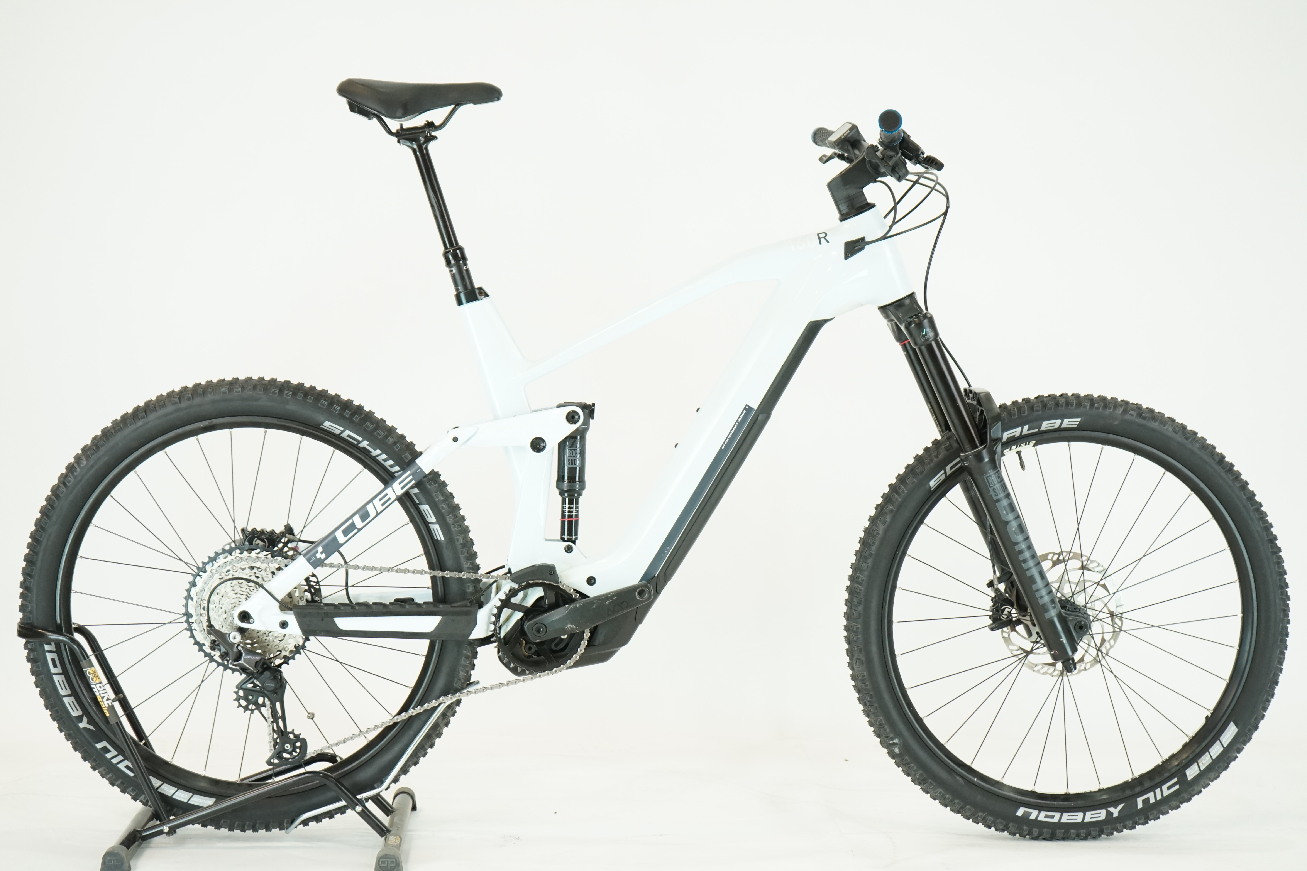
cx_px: 654
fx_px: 2178
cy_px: 436
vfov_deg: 22.6
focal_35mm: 60
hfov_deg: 33.4
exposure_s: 1/200
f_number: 5
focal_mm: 60
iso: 1600
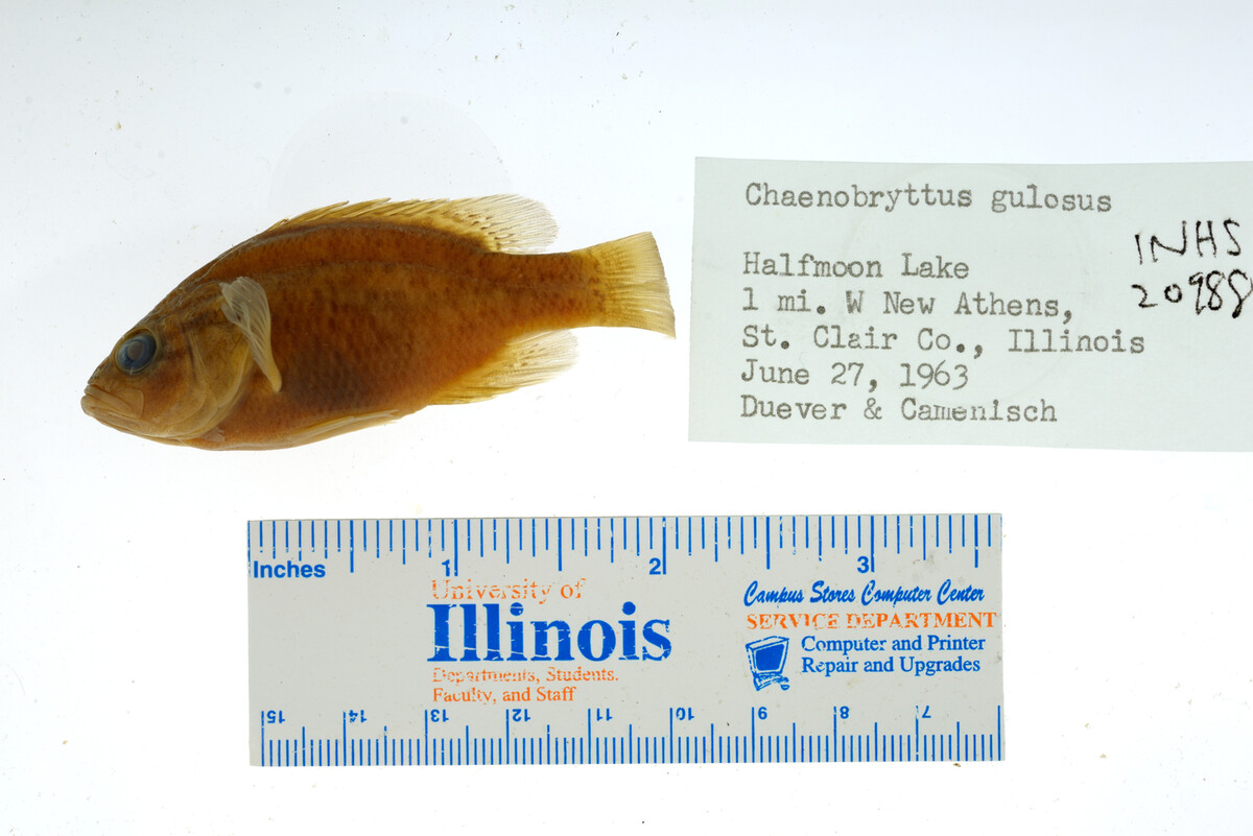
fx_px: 2089
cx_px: 626
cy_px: 418
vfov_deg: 22.6
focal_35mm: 60
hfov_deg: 33.4
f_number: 10
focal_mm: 60
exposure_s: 1/160
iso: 100
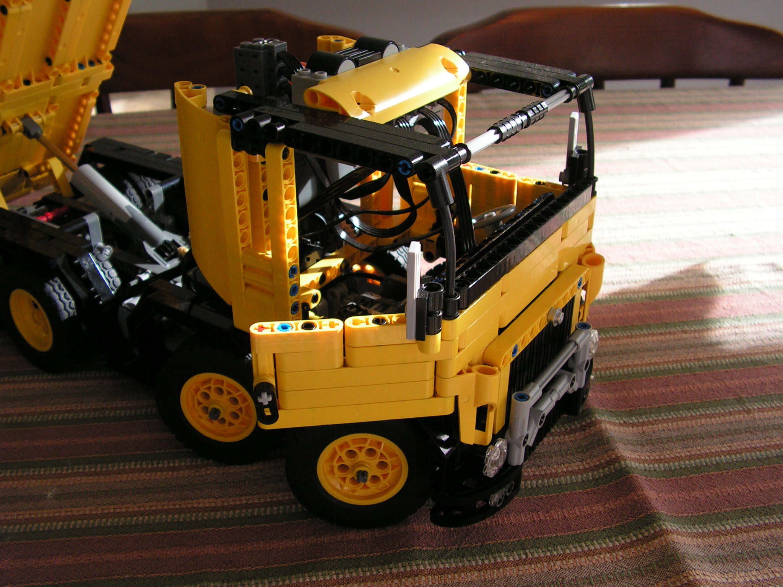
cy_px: 294
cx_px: 392
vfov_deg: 37.7
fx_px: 860
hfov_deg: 49.0
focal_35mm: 38
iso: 125
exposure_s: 1/40
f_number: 3.2
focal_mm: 6.4
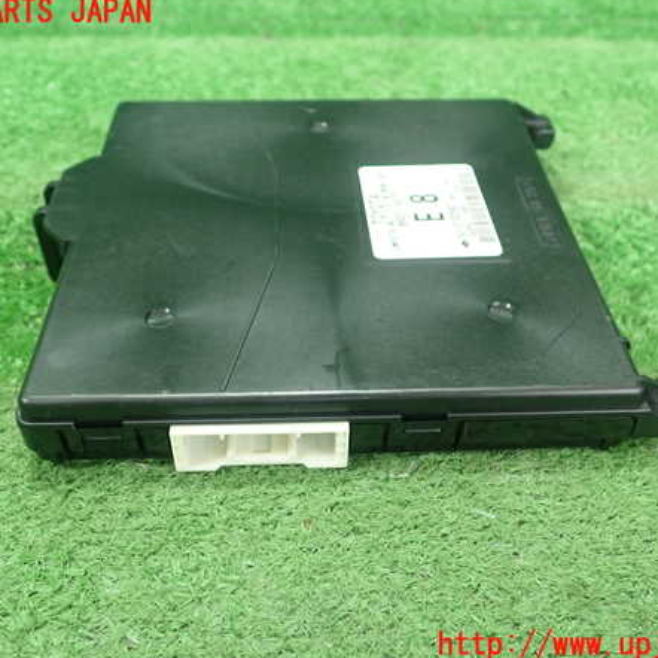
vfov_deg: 46.0
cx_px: 328
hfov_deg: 46.0
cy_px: 329
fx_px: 774
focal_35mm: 36
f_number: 2.3
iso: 400
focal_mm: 5.5
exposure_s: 1/125
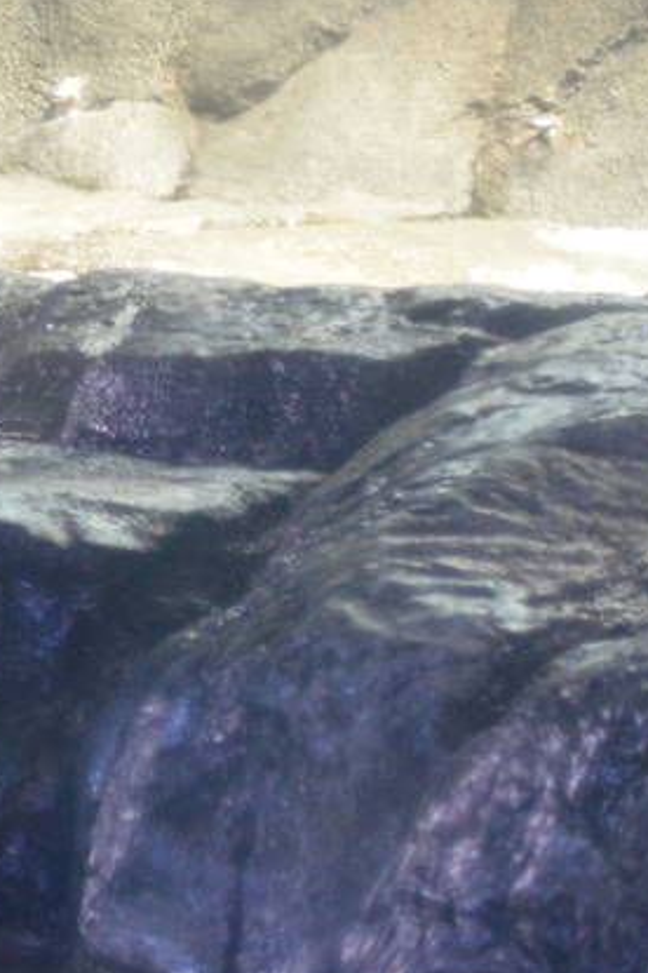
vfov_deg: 6.5
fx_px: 8583
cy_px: 367
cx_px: -862
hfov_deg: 4.2
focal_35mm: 318
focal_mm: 55
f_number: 5.6
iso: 1100
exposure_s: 1/30
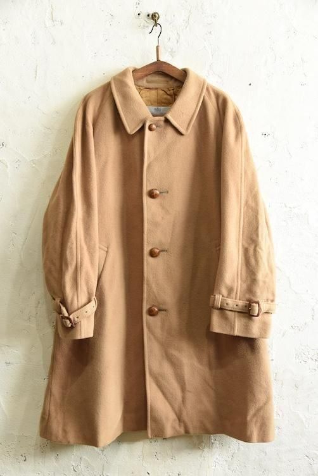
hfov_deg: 33.4
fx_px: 529
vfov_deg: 48.4
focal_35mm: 40
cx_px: 159
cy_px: 238
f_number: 5.6
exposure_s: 1/80
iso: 1250
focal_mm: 40
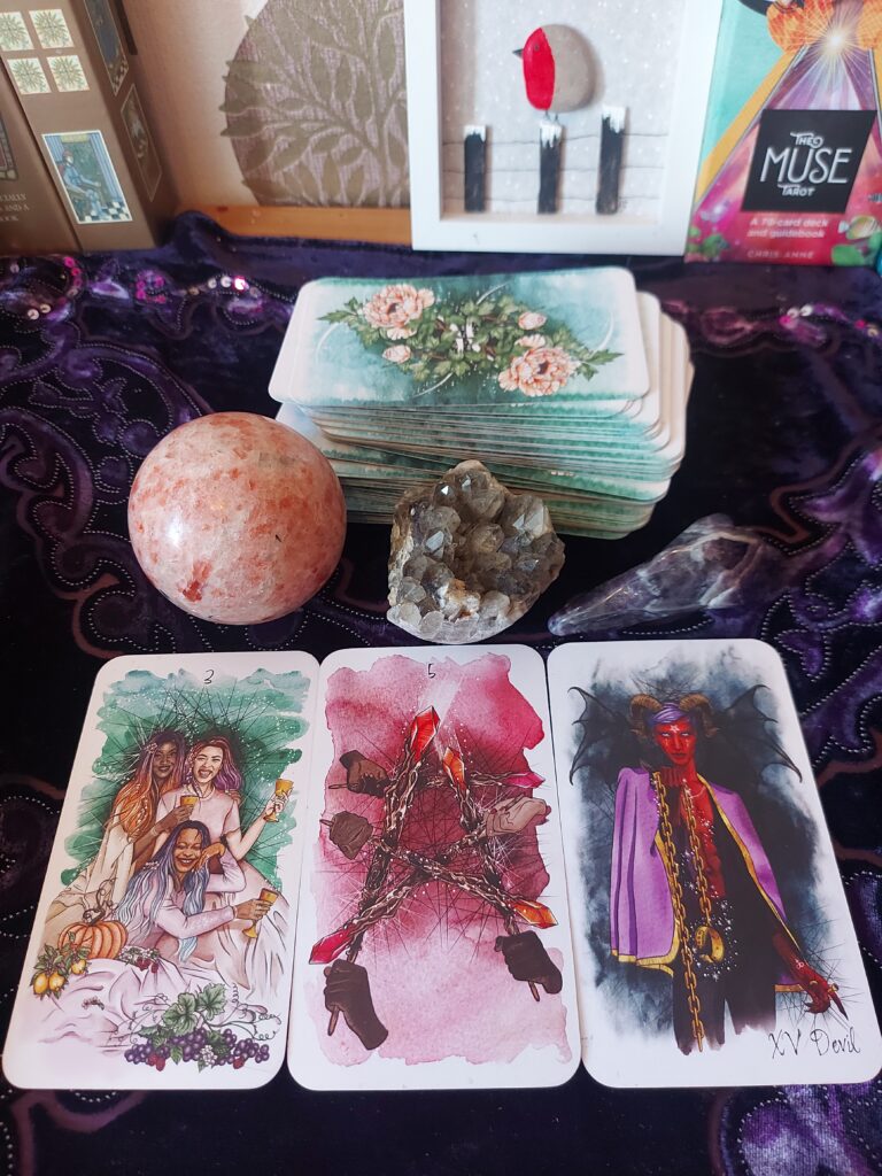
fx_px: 815
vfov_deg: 71.6
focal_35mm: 24
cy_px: 588
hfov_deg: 56.8
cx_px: 441
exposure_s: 1/50
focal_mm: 5.23
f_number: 1.8
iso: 250
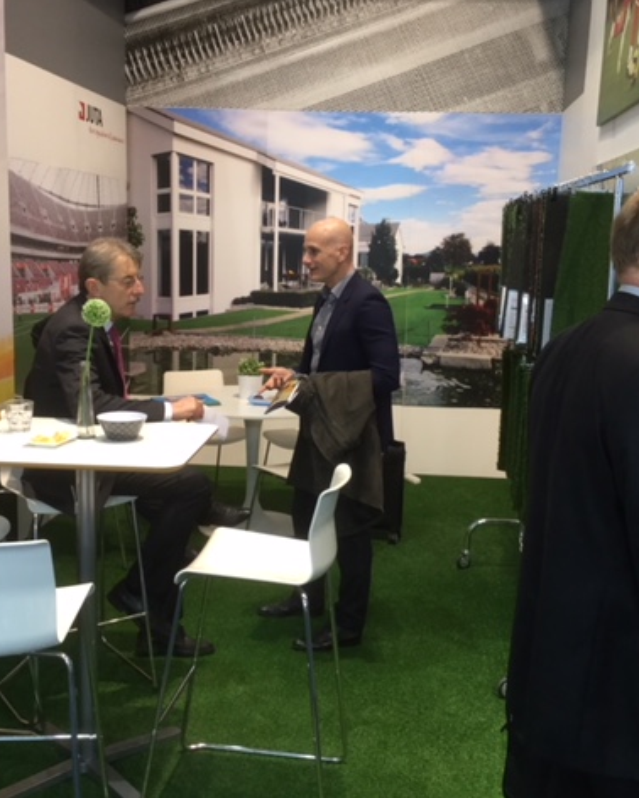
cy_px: 396
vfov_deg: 44.8
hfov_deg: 36.5
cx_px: 326
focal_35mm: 41
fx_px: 969
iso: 64
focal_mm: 3.3
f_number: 2.4
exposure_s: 1/33
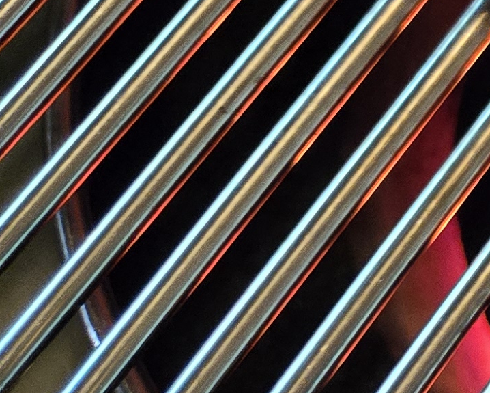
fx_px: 1814
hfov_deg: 11.2
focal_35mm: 125
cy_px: -436
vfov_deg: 11.0
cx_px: 1361
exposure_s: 1/120
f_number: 1.8
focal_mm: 5.4
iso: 500
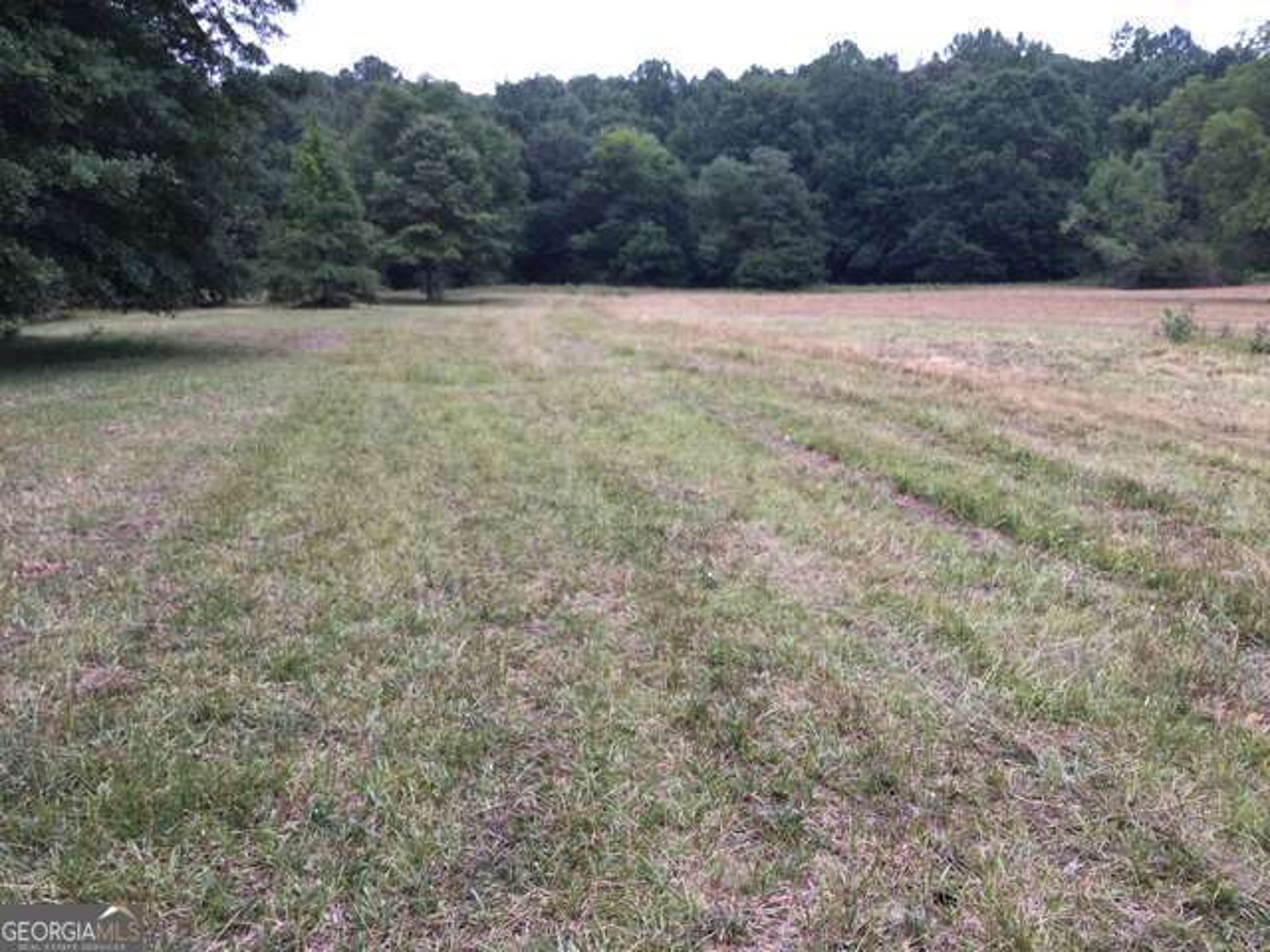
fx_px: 1137
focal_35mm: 31
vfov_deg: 45.4
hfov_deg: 58.4
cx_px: 635
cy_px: 476
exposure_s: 1/120
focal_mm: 3.3
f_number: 2.4
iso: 25
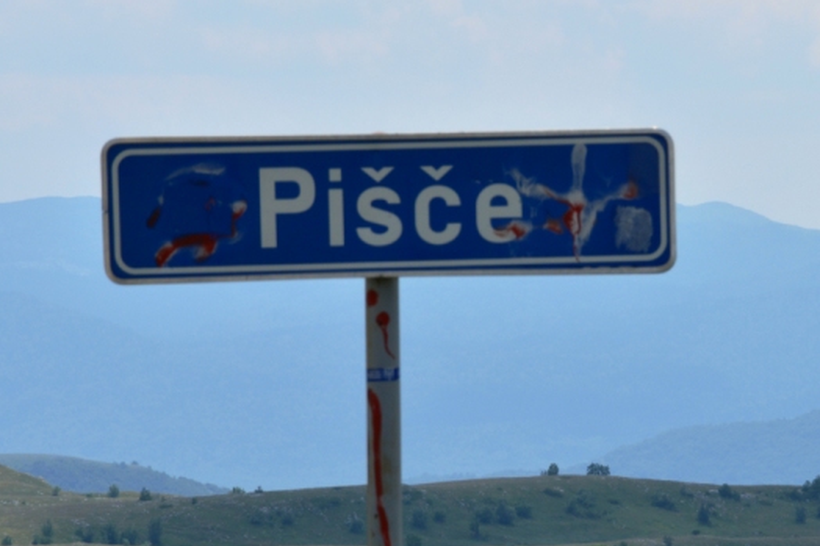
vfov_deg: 4.5
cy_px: 256
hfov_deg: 6.7
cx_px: 745
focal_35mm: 308
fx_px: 7012
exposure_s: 1/320
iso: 250
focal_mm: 105
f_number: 13
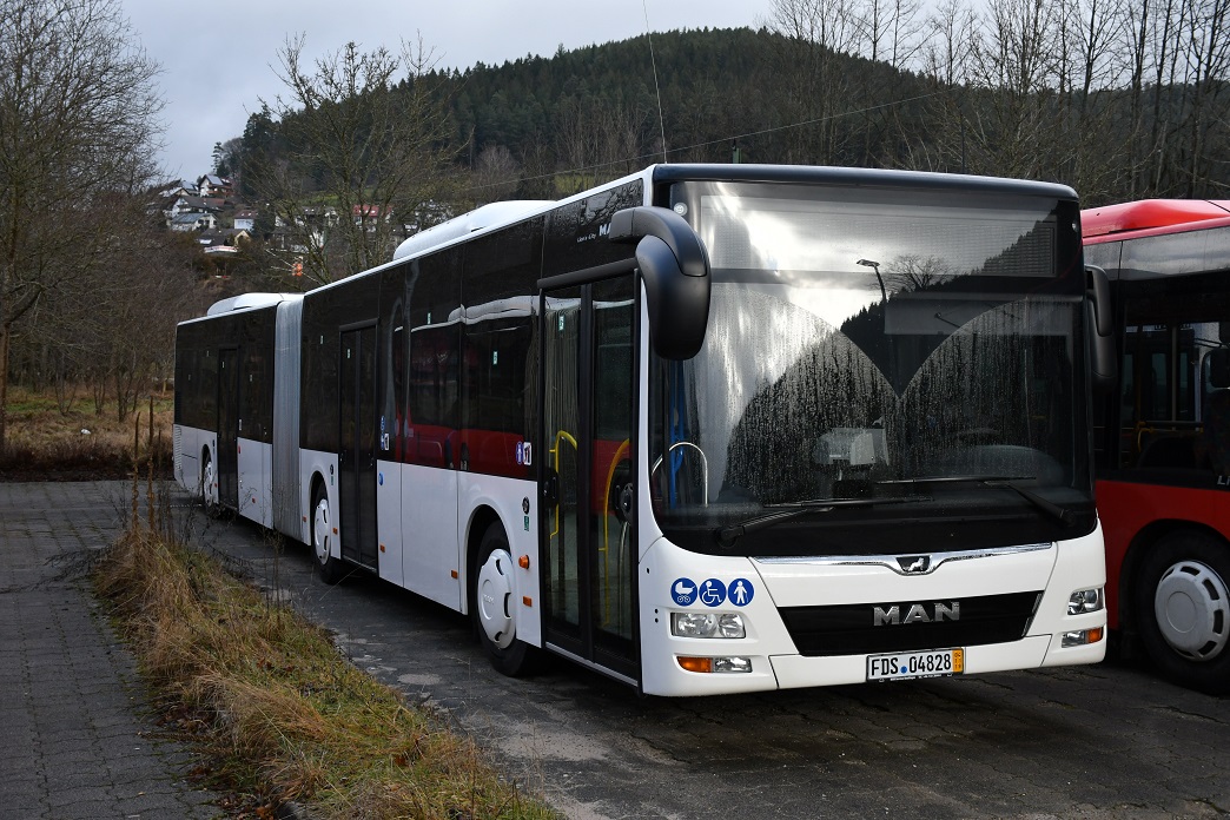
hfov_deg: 43.6
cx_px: 615
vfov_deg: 29.9
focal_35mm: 45
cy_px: 410
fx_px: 1537
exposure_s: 1/1000
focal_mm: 30
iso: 560
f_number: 4
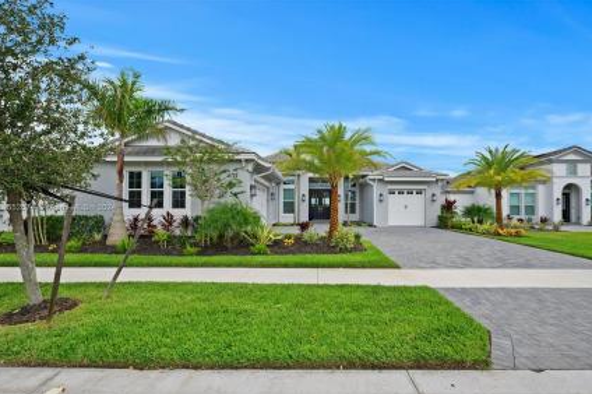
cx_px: 306
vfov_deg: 70.3
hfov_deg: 93.3
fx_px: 279
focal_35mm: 17
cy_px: 208
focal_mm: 16
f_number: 8
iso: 200
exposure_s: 1/100
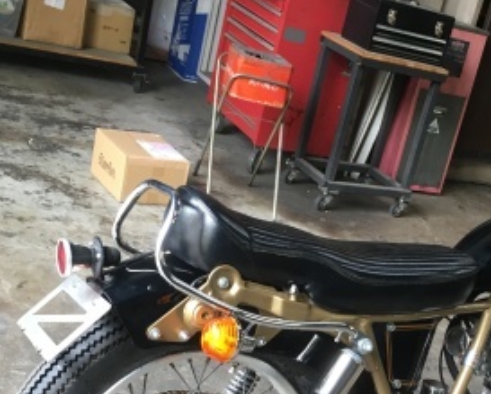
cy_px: 360
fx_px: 873
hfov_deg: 30.7
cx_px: 392
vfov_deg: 24.6
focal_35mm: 60
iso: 32
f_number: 2.2
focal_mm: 4.15
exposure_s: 1/30
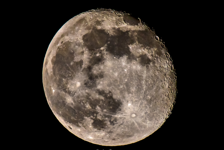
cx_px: 106
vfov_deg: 1.2
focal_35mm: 1125
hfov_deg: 1.8
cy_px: 76
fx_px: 6999
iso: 1000
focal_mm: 700
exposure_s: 1/1000
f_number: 10
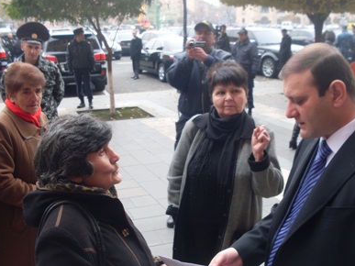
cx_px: 196
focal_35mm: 44
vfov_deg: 32.8
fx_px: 451
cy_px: 144
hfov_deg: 42.9
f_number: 2.8
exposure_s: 1/60
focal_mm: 6.3
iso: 100
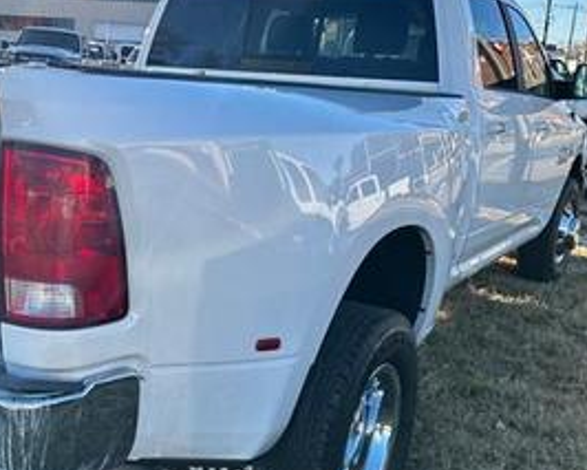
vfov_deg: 31.4
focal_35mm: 48
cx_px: 179
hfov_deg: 38.2
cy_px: 285
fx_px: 834
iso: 50
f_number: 1.5
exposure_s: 1/1431
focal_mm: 5.7
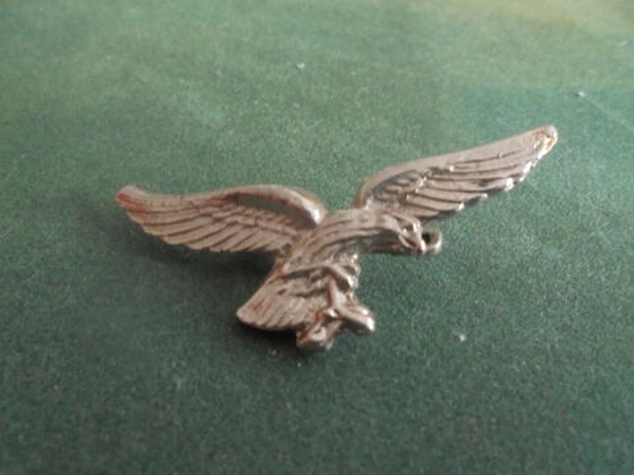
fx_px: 476
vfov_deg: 53.1
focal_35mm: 26
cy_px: 238
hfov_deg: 67.3
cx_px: 317
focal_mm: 4.6
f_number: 3.5
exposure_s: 1/30
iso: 400
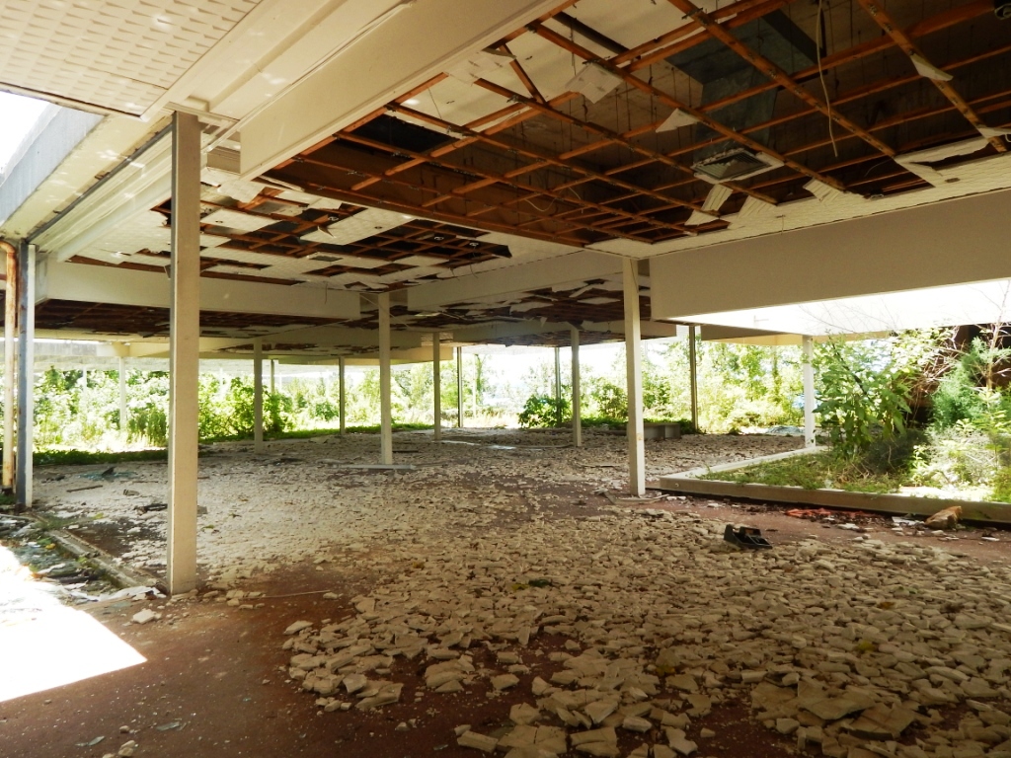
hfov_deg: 76.4
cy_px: 379
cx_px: 506
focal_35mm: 22
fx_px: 643
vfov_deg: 61.1
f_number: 3
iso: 125
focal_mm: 4
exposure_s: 1/200
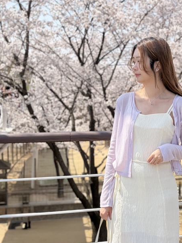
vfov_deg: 43.7
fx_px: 302
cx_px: 141
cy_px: 102
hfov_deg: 32.8
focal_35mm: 43
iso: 50
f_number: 1.6
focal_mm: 5.96
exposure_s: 1/3279
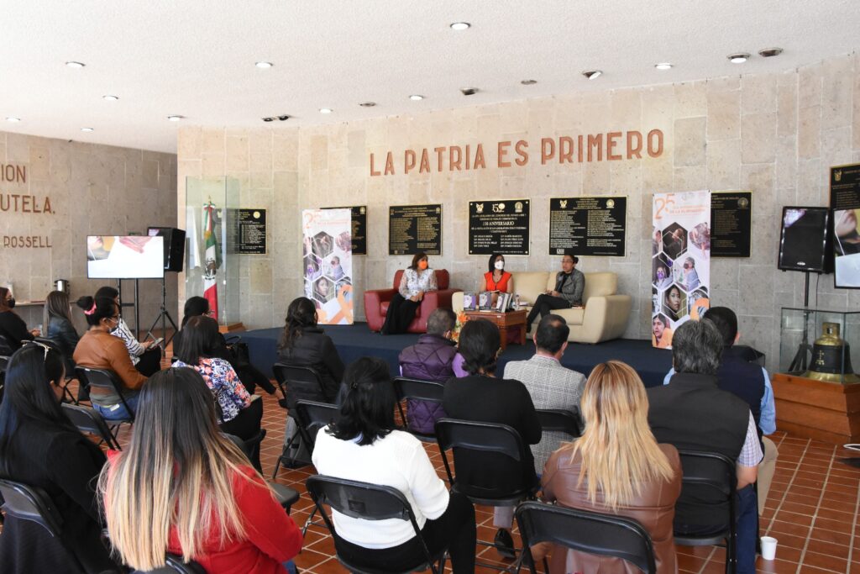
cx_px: 430
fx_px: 753
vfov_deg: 41.7
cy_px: 287
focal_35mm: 32
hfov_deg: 59.5
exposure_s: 1/60
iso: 2500
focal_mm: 21
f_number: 7.1
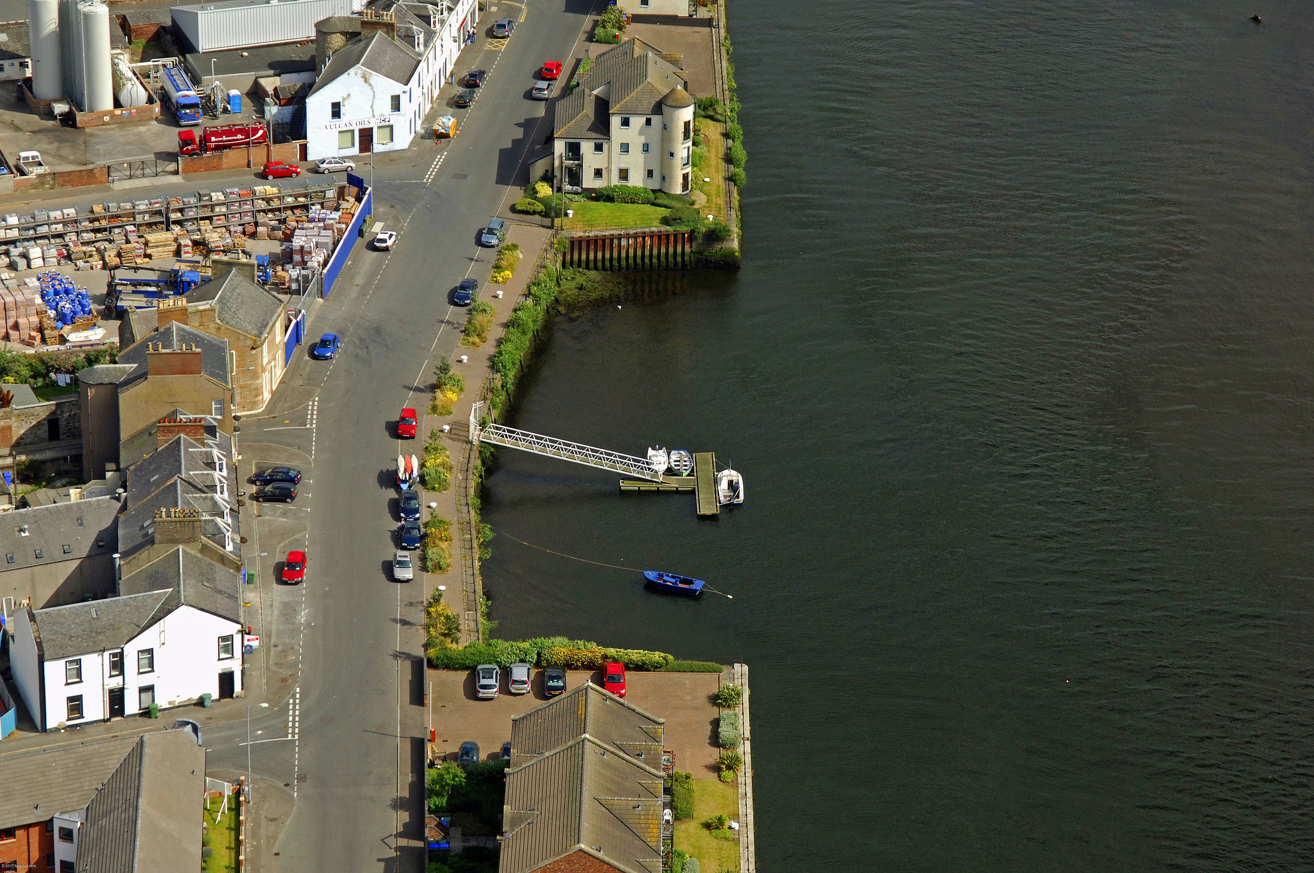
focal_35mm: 105
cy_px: 436
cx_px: 657
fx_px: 3828
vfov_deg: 13.0
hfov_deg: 19.5
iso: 400
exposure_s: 1/1000
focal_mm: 70
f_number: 7.6
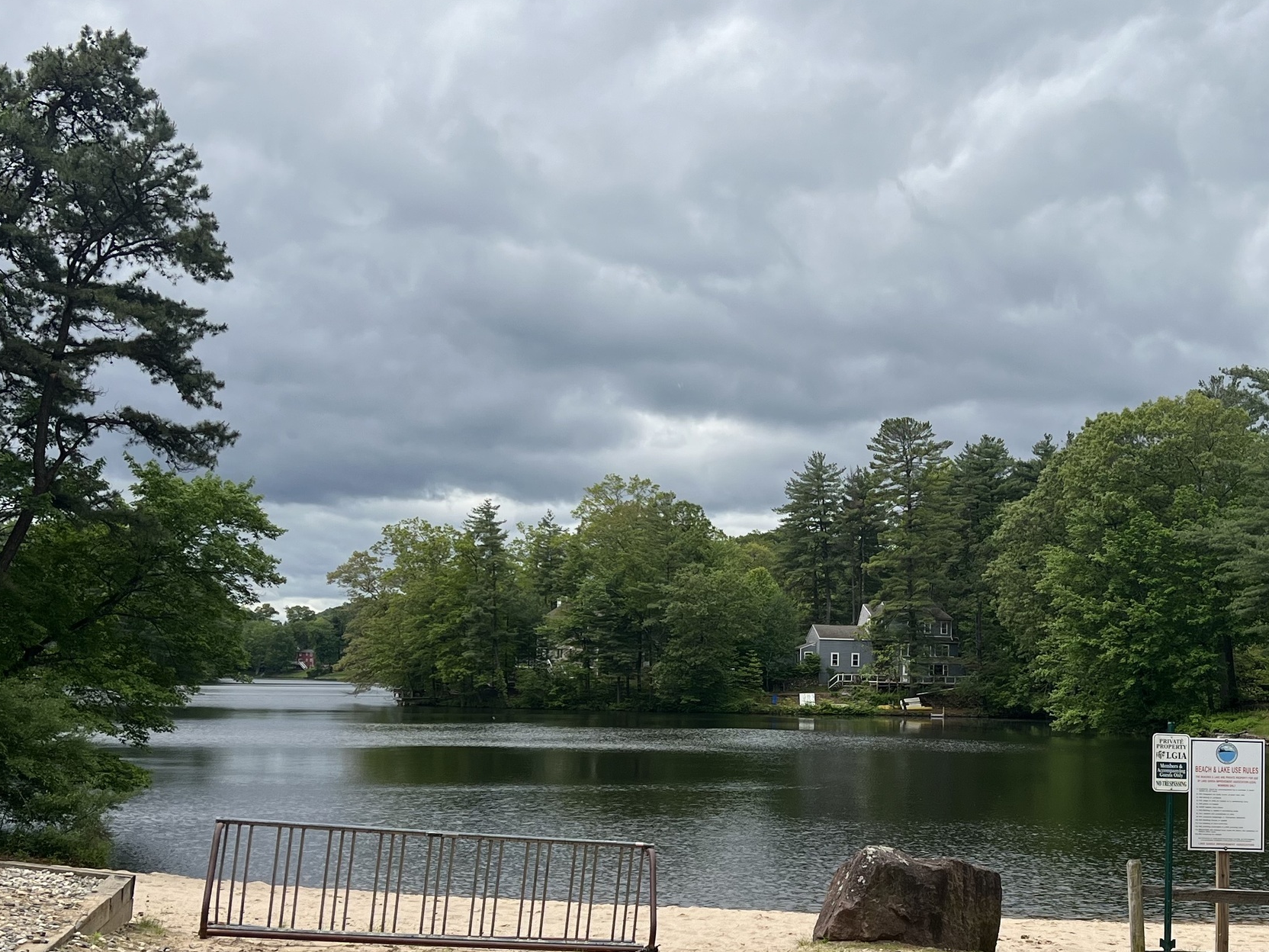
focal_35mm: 48
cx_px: 885
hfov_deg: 39.0
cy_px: 600
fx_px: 1760
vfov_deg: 30.1
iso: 50
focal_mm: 5.7
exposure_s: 1/4831
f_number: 1.5
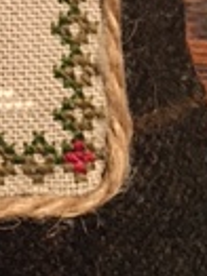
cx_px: -222
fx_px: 1134
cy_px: -126
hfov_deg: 9.6
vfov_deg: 13.2
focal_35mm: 142
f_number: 2.2
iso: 160
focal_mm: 4.15
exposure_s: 1/30
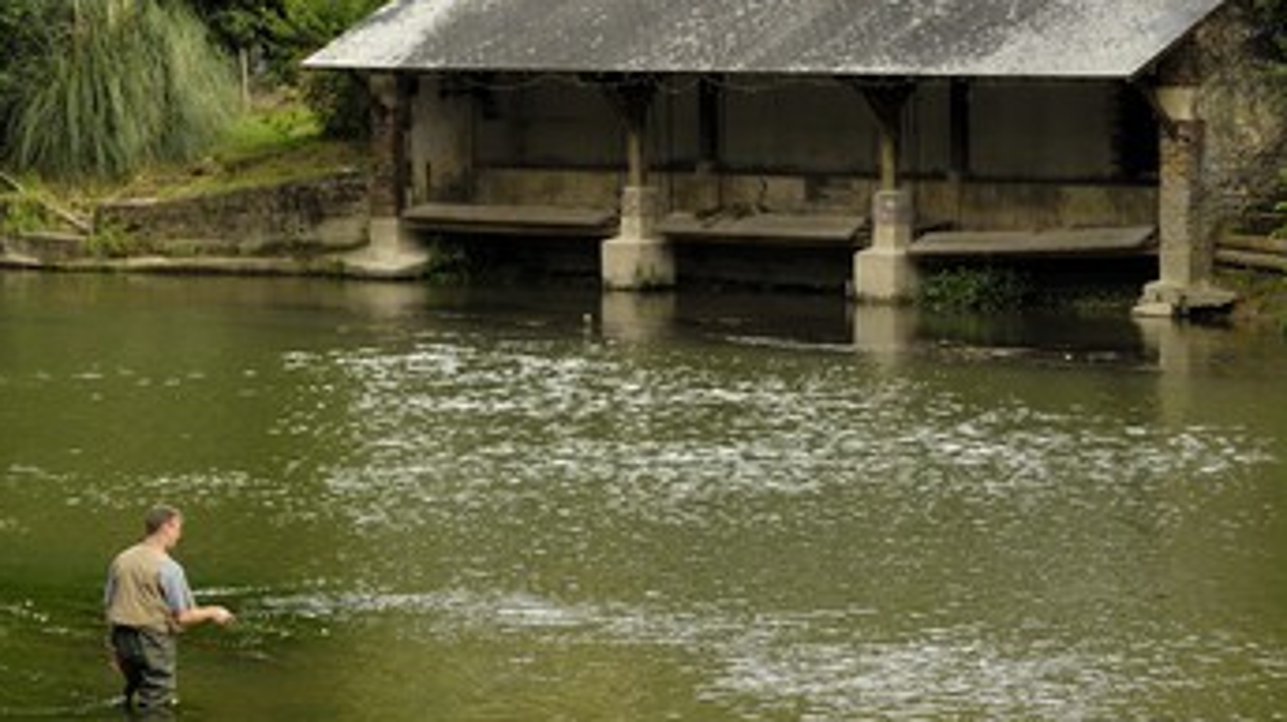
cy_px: 299
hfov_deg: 12.4
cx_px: 645
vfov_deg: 7.0
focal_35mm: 173
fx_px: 5900
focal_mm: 90
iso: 100
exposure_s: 1/200
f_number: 3.5
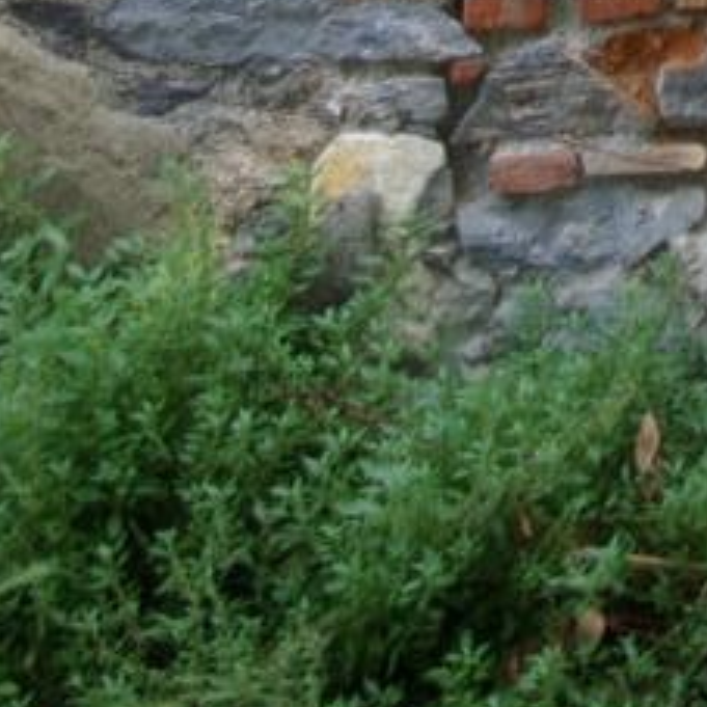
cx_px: 858
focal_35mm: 121
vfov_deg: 13.2
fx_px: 2794
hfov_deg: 14.0
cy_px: -495
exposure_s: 1/60
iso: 100
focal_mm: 21
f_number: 4.5
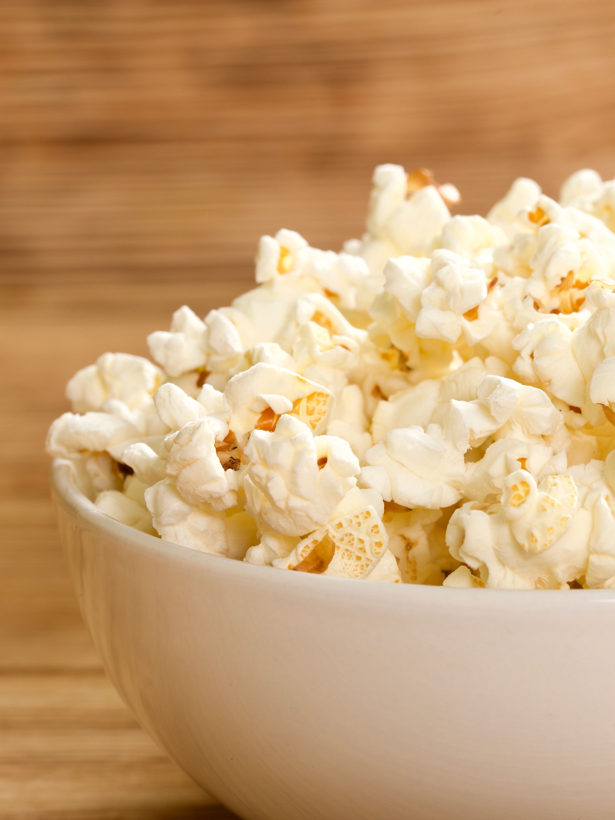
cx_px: 584
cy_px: 409
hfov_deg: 9.7
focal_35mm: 152
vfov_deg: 13.0
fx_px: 3600
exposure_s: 1/250
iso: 100
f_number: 14
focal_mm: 105
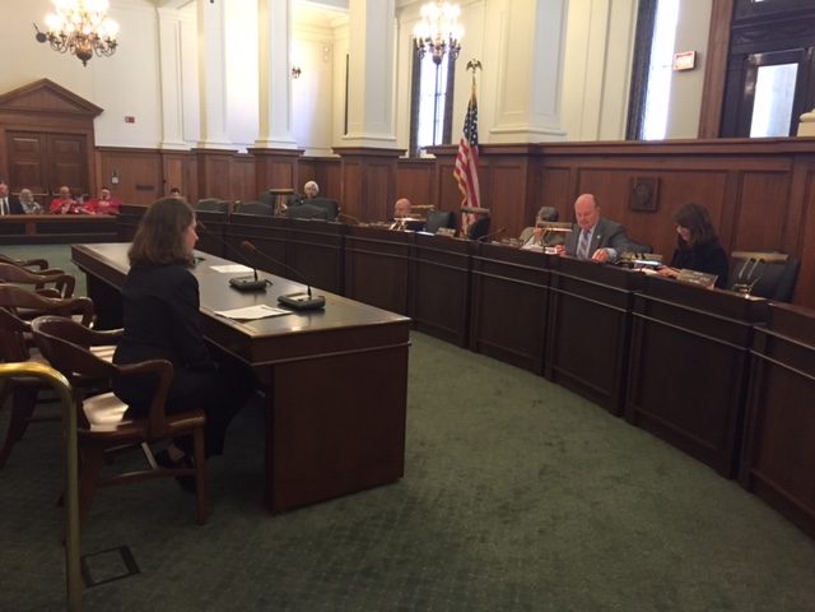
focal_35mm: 29
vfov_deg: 48.2
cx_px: 408
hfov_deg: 61.7
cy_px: 306
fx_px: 683
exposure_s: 1/30
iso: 200
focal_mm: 4.15
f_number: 2.2
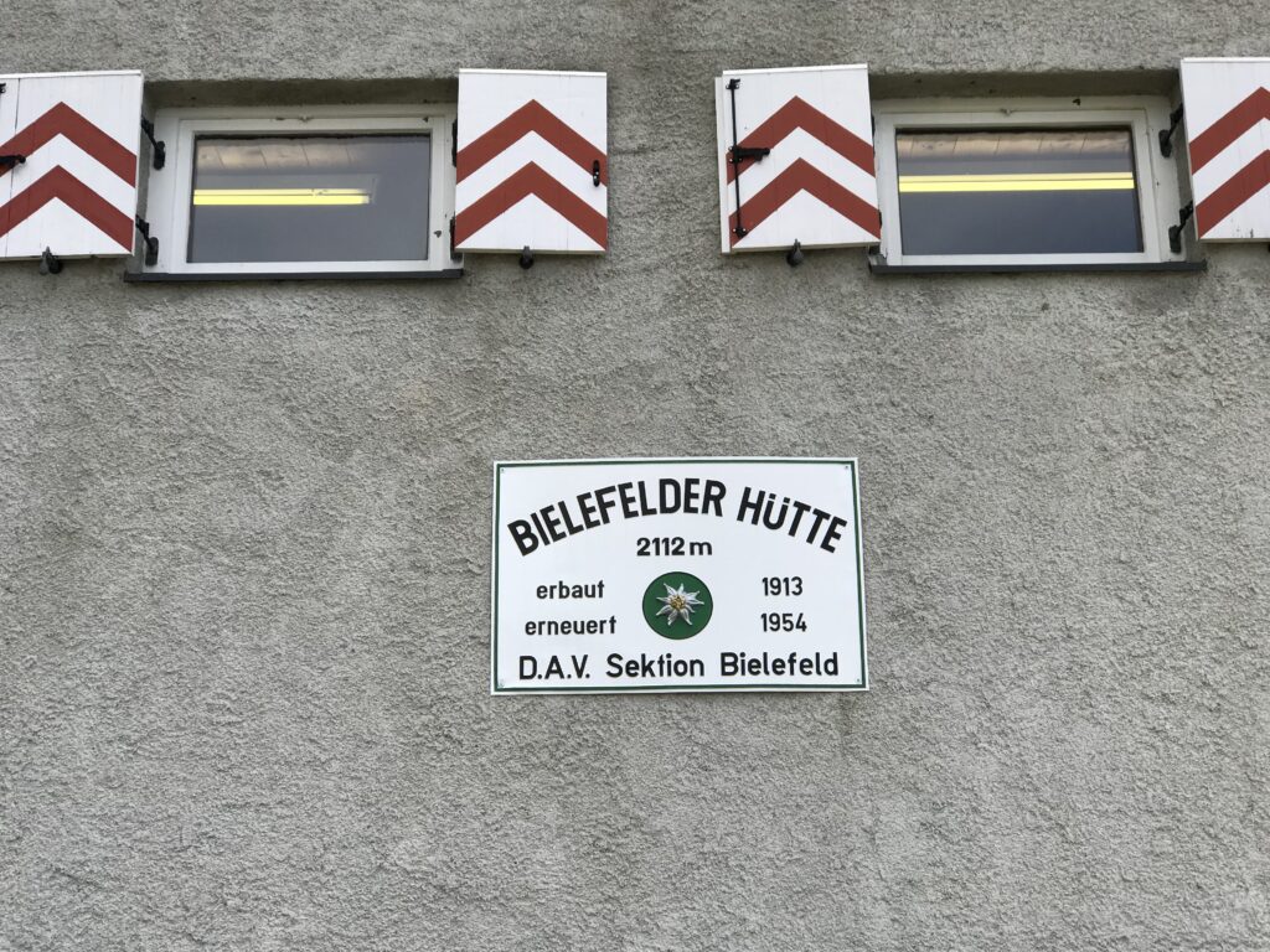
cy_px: 476
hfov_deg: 33.8
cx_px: 635
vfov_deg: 25.7
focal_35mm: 57
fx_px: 2091
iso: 20
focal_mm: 6.6
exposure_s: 1/630
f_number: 2.8
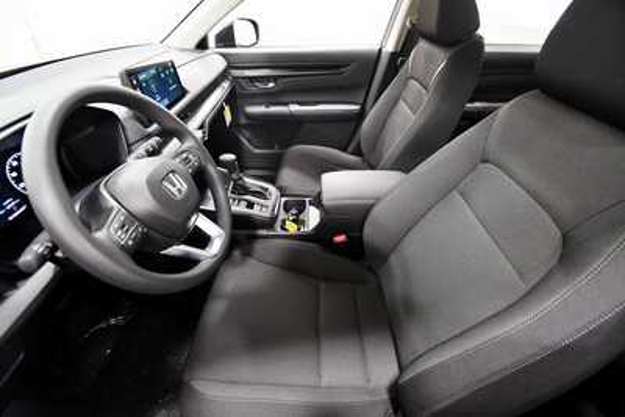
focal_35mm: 15
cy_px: 208
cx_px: 312
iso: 4500
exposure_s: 1/60
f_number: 4.5
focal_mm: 10
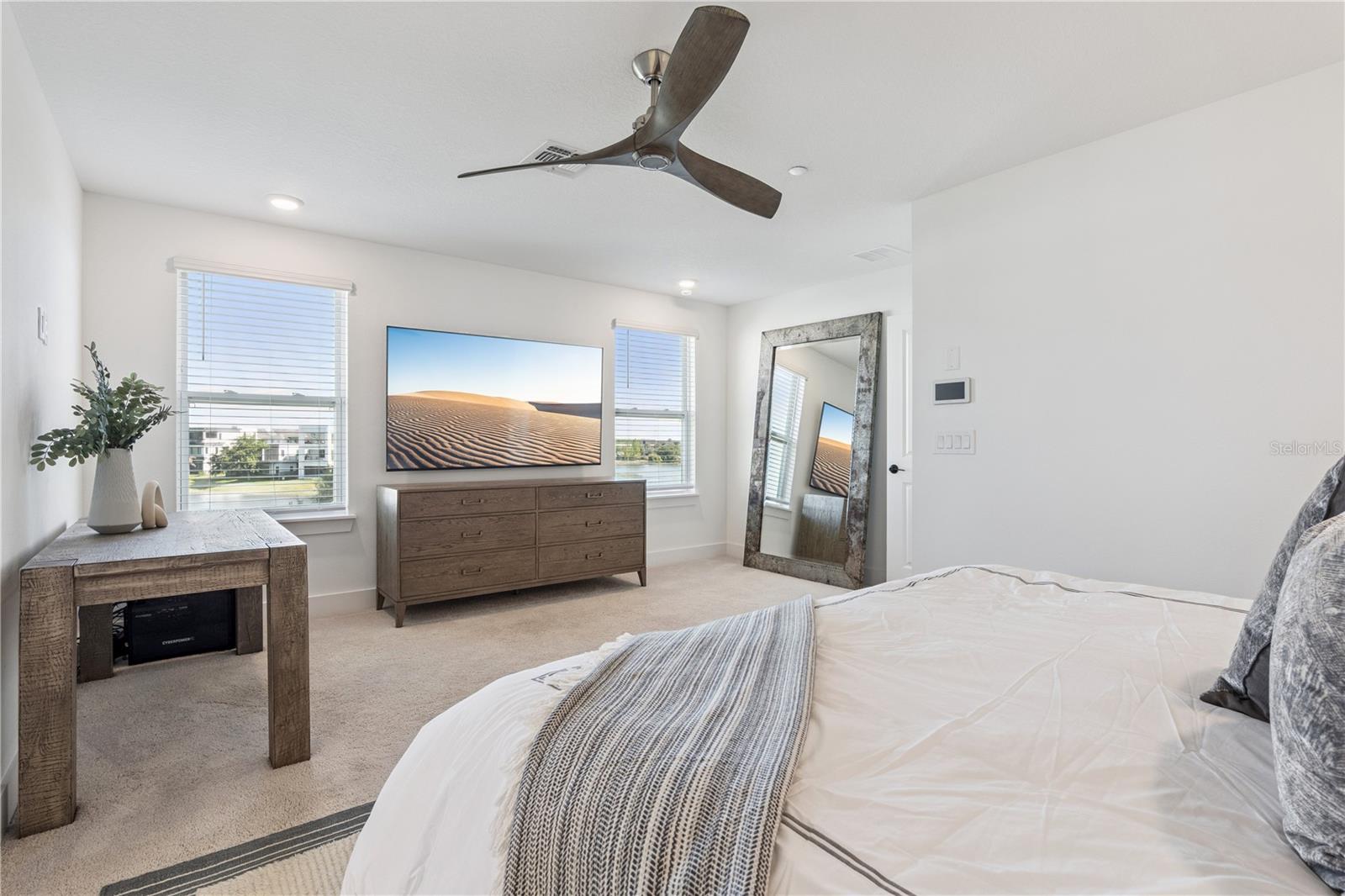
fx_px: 598
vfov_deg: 73.7
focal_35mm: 16
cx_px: 672
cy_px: 448
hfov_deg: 96.7
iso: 800
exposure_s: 1/50
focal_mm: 16
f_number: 10
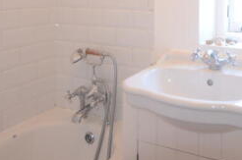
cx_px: 188
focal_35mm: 40
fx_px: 268
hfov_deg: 46.4
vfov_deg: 29.9
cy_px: -16
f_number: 4.5
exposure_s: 1/100
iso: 1000
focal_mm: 10
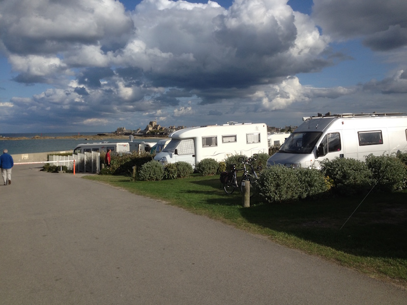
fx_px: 412
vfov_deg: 40.7
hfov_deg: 52.6
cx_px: 204
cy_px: 152
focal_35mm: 35
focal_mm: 4.28
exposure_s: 1/2762
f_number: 2.4
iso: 50
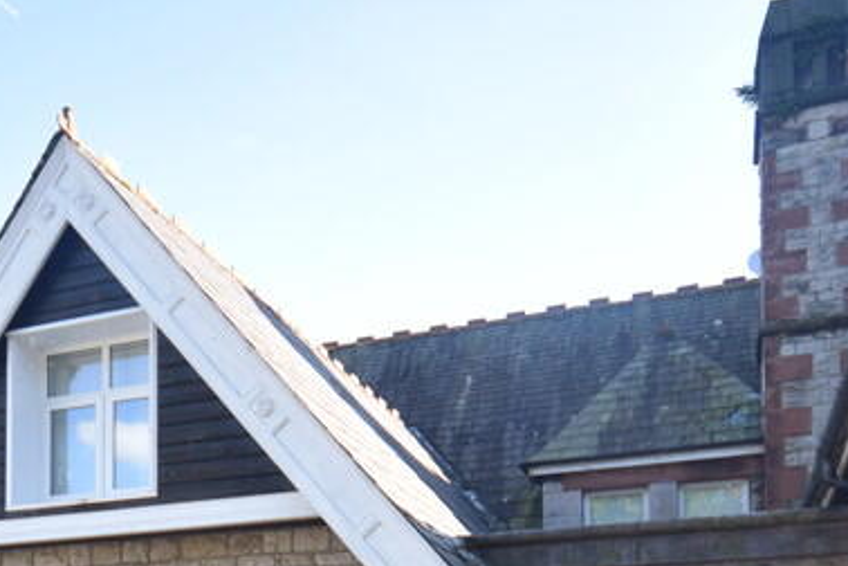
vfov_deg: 25.6
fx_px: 1099
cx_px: 202
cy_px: 691
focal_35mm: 47
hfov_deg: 40.8
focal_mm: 11.5
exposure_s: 1/125
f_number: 5.6
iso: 100
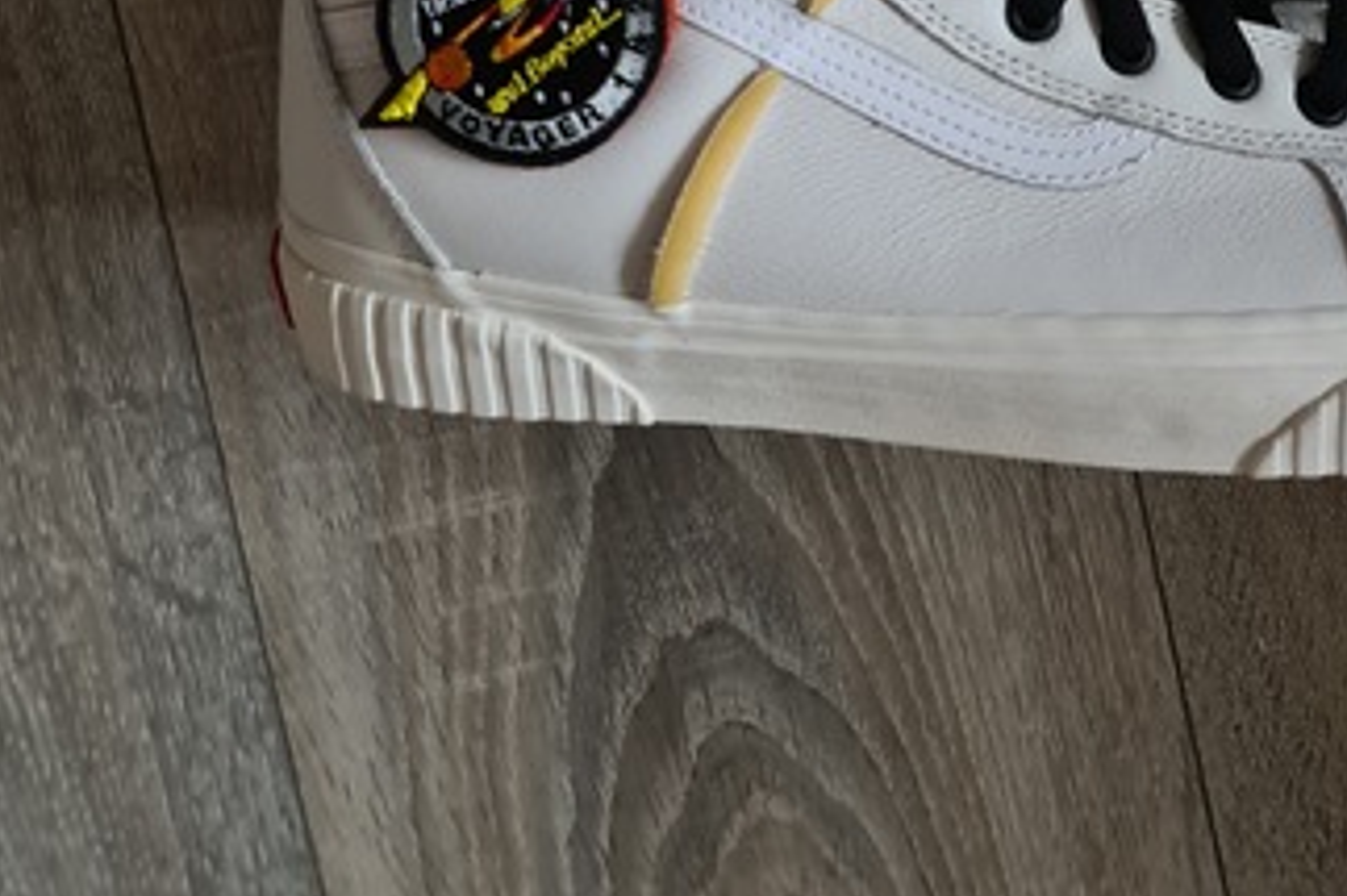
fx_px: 2057
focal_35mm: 55
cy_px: -481
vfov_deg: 20.6
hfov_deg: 35.7
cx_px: 955
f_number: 1.8
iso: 1250
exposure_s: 1/100
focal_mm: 7
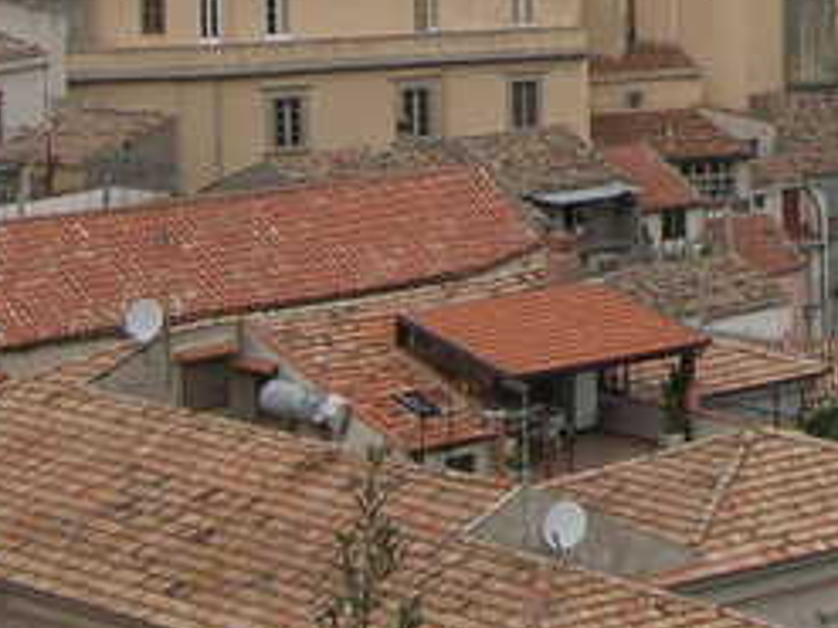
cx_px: 1147
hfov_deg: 9.4
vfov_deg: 7.1
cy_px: -287
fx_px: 5009
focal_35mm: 207
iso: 50
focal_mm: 10.6
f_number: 4.5
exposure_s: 1/133
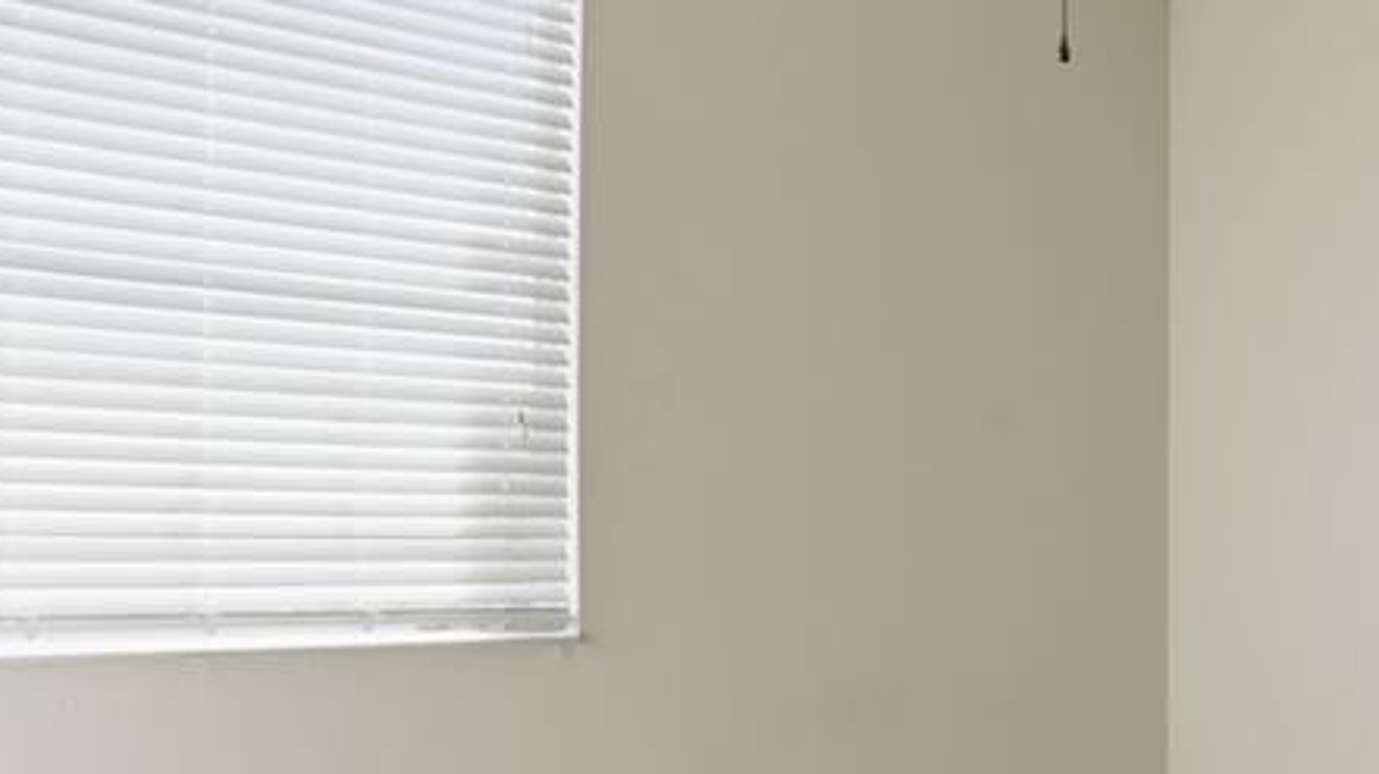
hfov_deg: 46.3
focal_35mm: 39
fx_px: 1425
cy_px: 588
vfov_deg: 29.9
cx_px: 1257
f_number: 9
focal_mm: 16
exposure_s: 1/320
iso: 400
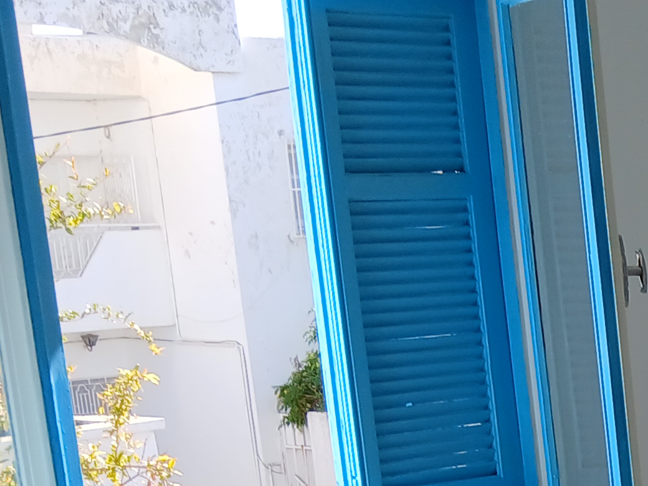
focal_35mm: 102
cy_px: 727
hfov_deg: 16.1
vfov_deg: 13.7
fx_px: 1909
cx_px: 1189
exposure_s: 1/116
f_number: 1.8
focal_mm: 3.98
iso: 20
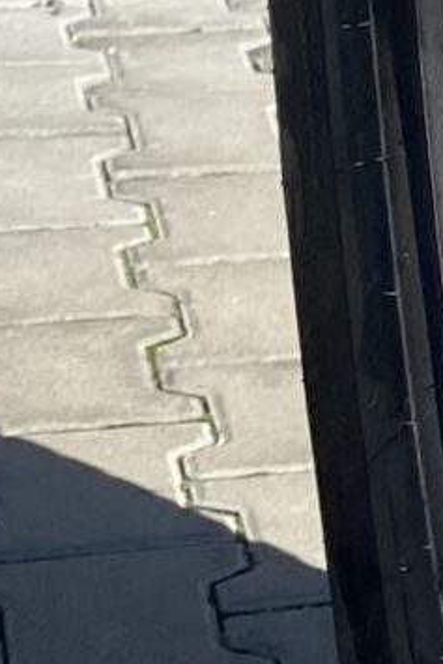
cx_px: 1142
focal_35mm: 195
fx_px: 3596
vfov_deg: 10.5
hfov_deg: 6.6
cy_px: 24
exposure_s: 1/1996
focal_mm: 4.25
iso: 32
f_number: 1.8
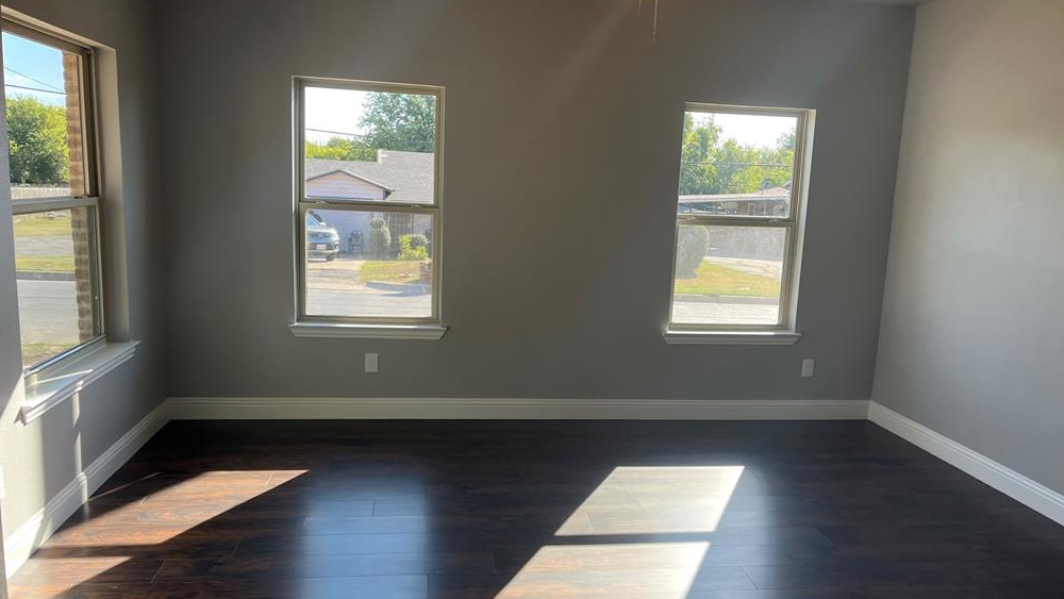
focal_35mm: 29
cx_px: 541
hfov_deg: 66.1
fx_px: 818
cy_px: 328
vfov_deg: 40.2
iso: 40
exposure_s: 1/248
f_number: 1.6
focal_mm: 5.1
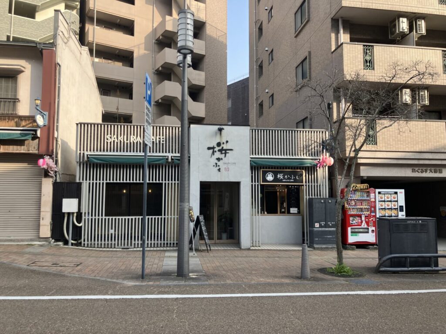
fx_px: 361
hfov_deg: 63.5
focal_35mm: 28
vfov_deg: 49.7
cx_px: 223
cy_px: 167
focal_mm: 3.99
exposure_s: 1/511
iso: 32
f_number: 1.8
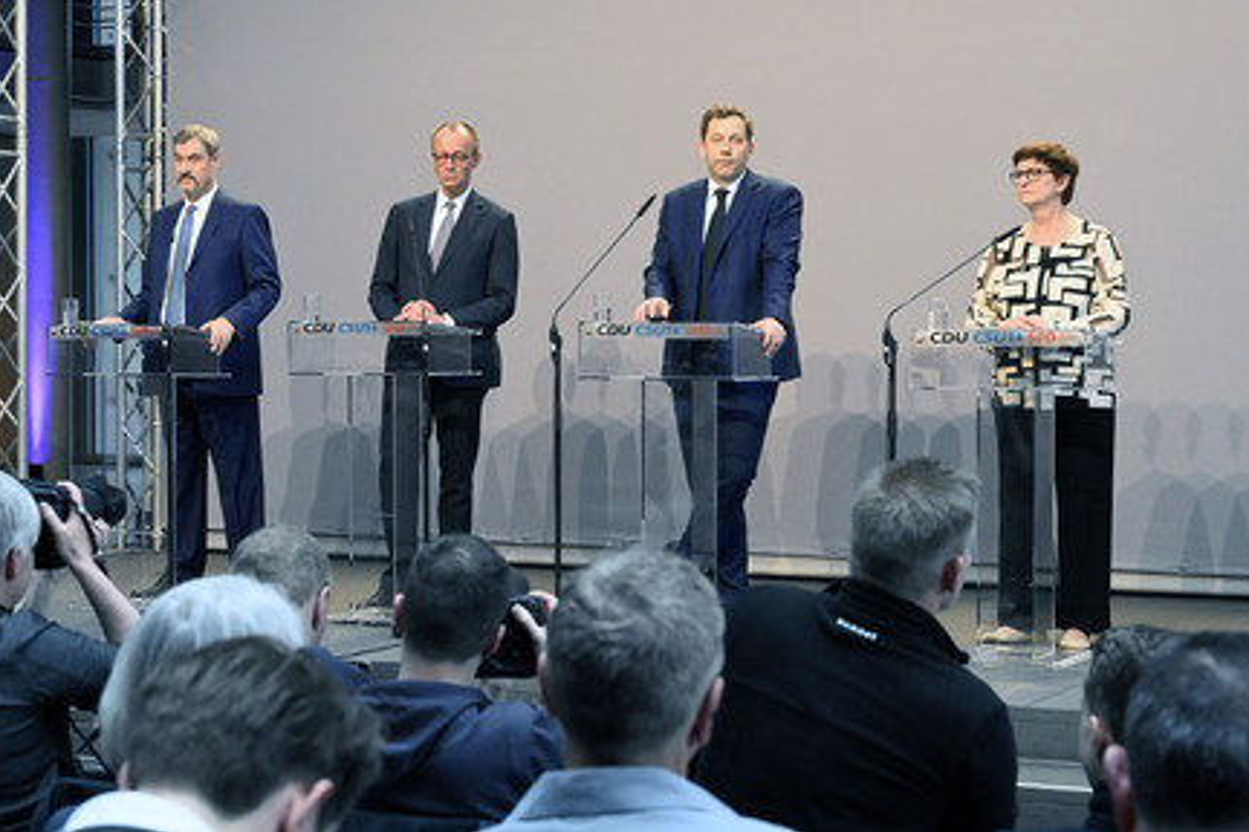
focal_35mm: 73
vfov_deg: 18.7
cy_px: 402
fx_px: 2532
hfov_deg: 27.7
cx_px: 623
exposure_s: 1/640
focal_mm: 70
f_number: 8
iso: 12800
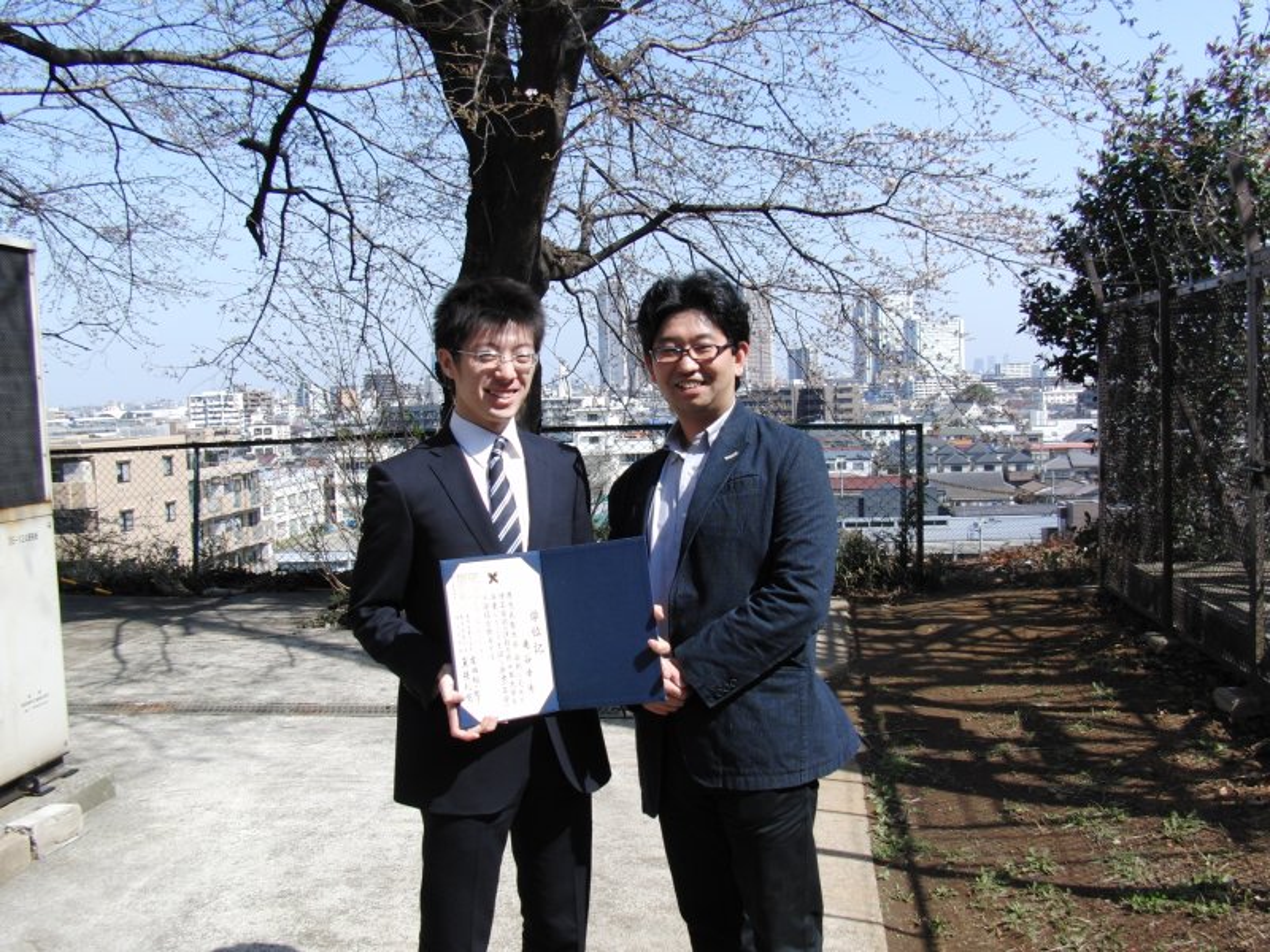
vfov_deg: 39.7
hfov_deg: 51.4
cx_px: 635
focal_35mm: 36
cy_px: 476
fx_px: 1321
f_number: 2.7
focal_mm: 7.3
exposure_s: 1/1000
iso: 100
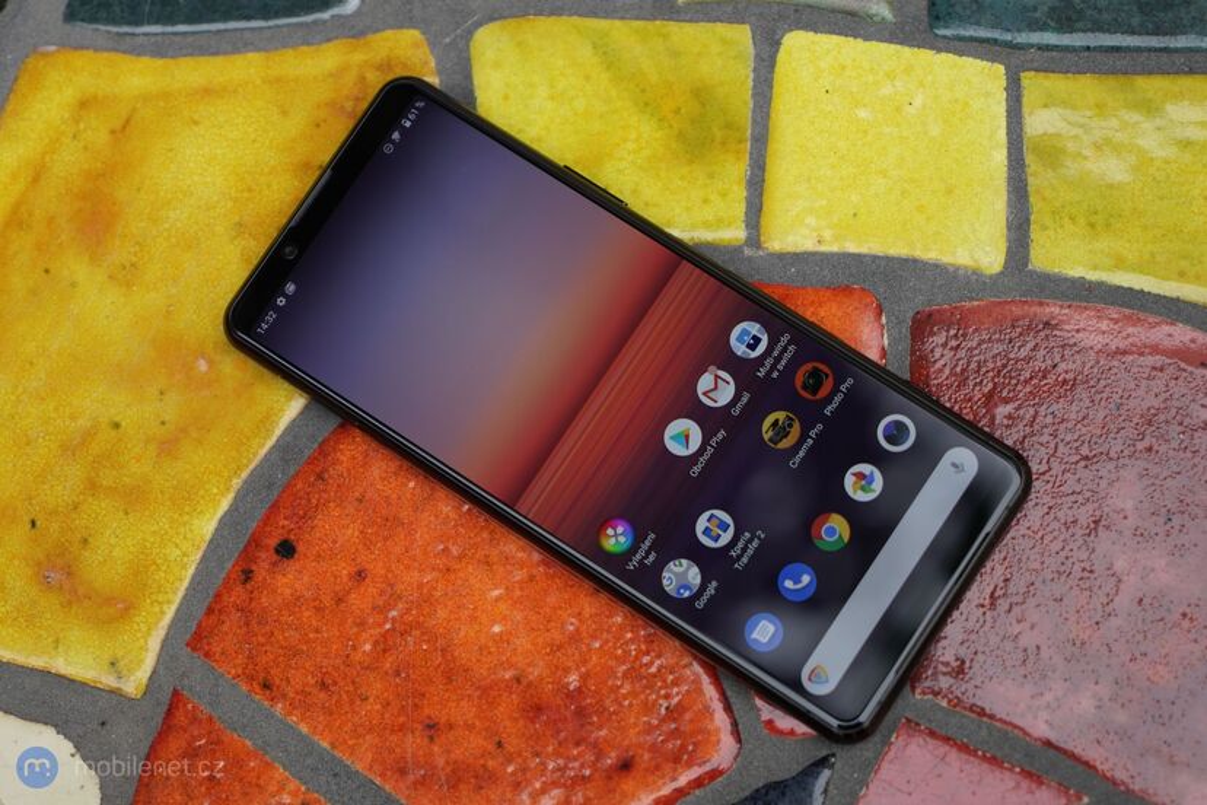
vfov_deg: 19.5
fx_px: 2347
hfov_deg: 28.8
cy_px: 402
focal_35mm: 70
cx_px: 604
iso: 250
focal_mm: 70
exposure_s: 1/250
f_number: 4
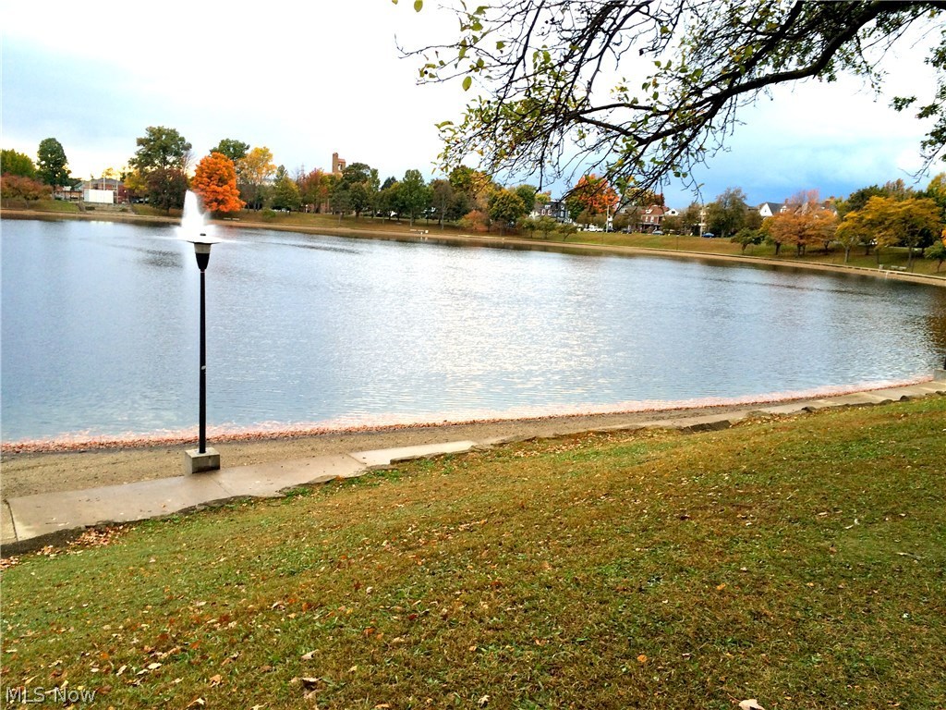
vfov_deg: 48.2
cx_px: 473
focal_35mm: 29
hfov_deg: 61.7
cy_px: 355
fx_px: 793
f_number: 2.2
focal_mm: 4.15
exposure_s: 1/120
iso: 32
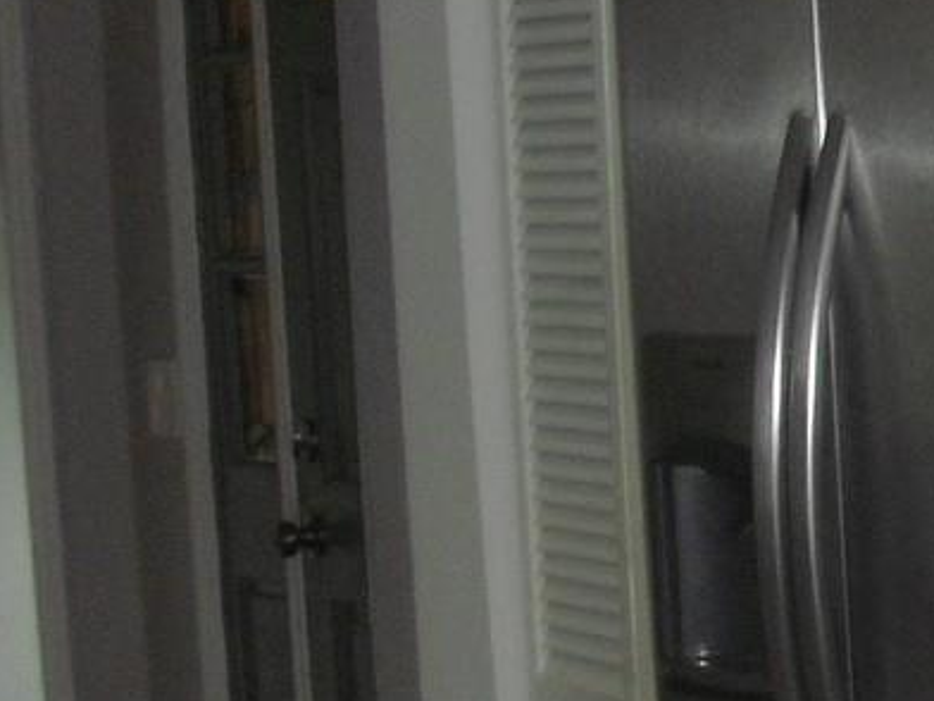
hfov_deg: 11.6
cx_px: 1787
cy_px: 672
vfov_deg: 9.5
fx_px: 4182
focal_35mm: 155
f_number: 2.8
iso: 200
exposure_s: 1/60
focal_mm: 6.2
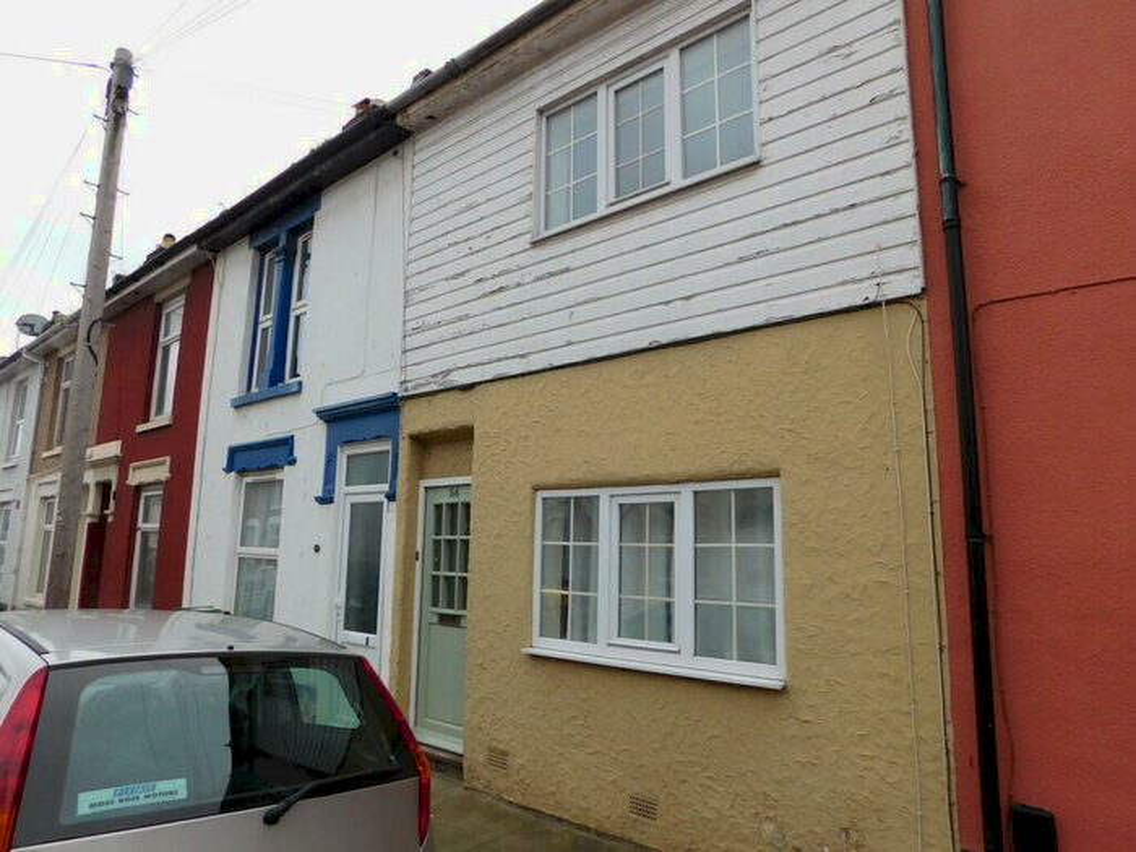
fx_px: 755
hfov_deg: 73.9
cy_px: 426
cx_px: 568
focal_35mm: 23
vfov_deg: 58.9
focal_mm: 4
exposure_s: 1/250
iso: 125
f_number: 3
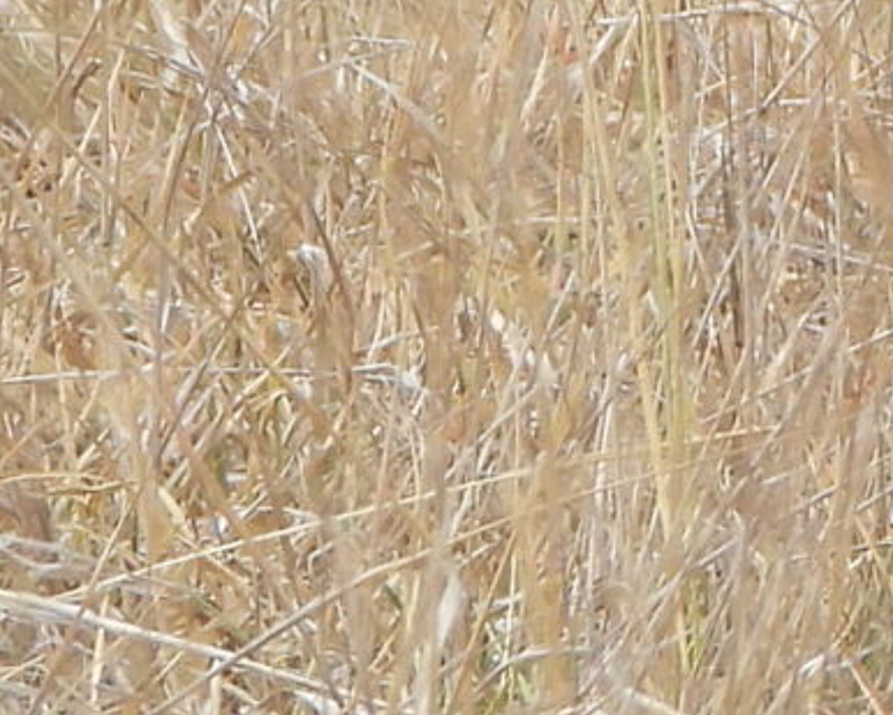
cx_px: 1536
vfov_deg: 0.5
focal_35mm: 3026
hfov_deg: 0.6
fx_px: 79995
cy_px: -486
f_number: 5
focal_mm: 83.9
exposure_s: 1/320
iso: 100
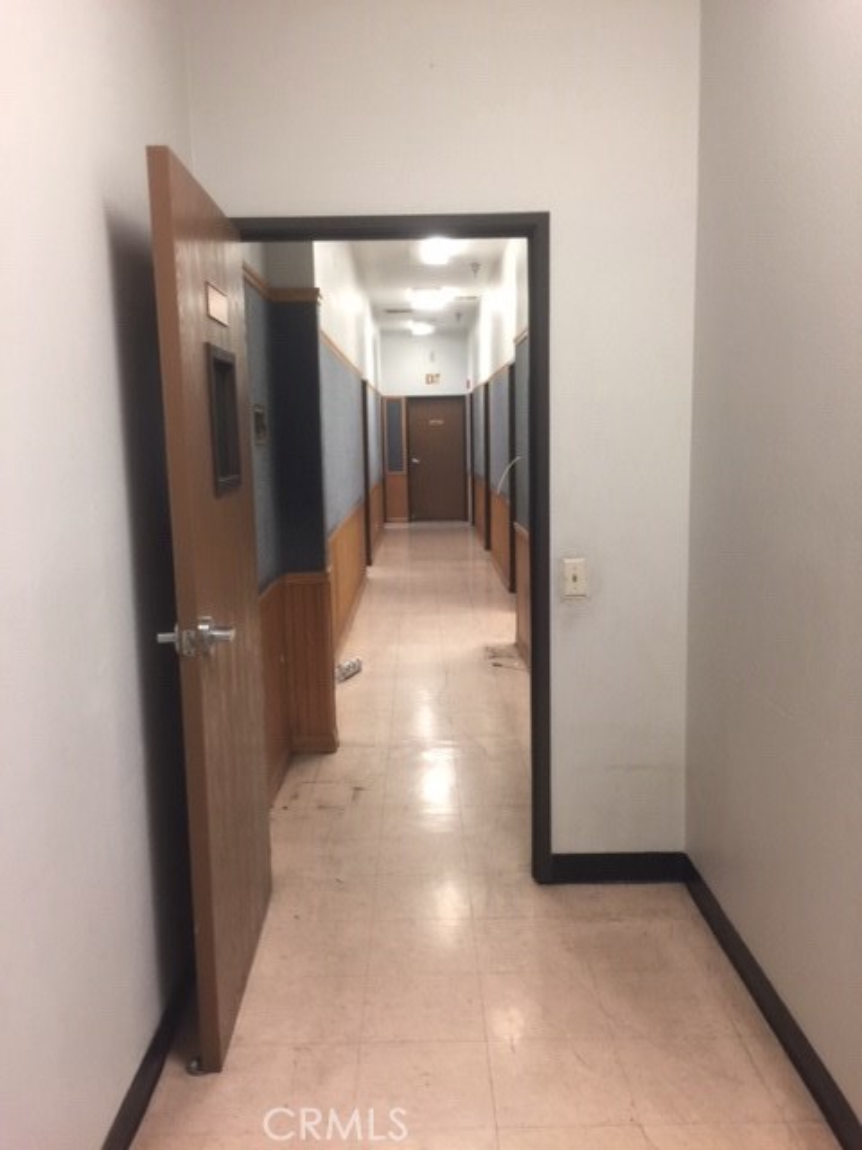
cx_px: 431
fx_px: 963
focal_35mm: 29
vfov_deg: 61.7
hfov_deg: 48.2
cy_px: 575
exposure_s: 1/15
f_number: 2.2
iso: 50
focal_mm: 4.15
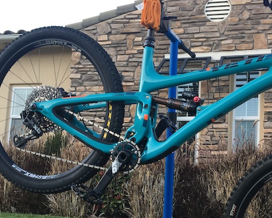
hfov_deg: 35.1
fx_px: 427
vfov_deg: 28.3
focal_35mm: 53
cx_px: 175
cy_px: 157
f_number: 2.2
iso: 32
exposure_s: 1/120
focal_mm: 4.15
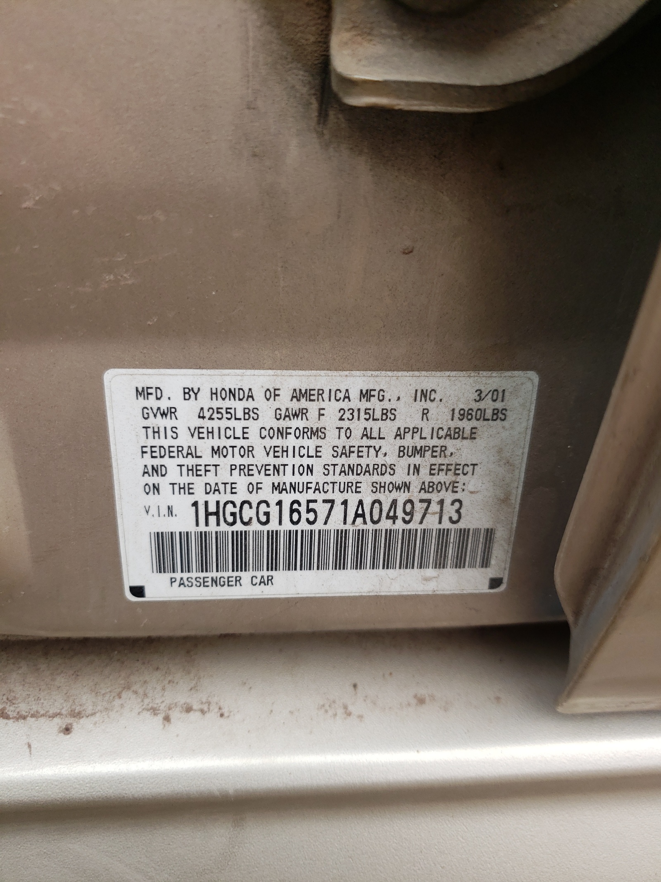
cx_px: 330
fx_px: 662
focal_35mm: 26
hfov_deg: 53.1
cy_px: 441
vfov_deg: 67.3
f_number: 1.5
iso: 50
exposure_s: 1/625
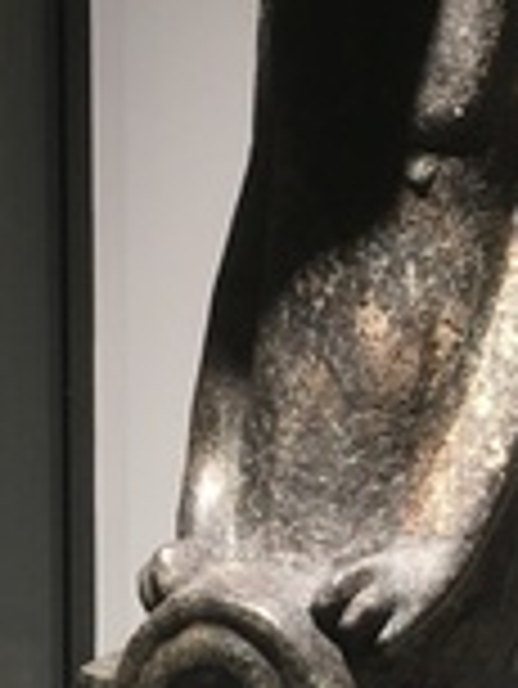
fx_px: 2212
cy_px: 198
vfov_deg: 17.6
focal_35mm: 111
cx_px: 473
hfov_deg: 13.2
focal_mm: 4.15
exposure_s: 1/33
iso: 64
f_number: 2.2
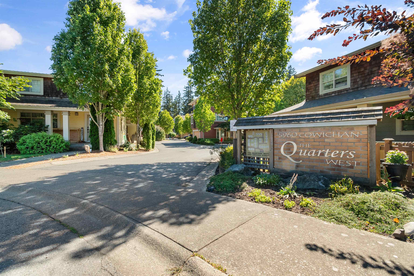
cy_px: 138
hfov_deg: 100.4
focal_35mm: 15
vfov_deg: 77.3
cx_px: 207
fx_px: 172
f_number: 9
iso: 250
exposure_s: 1/200
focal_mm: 10
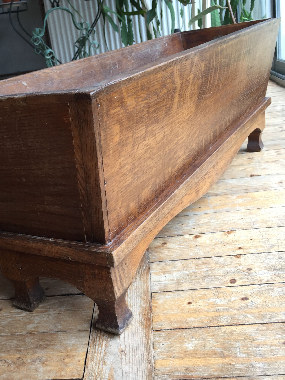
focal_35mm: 40
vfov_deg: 46.7
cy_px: 172
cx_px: 91
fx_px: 439
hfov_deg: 35.5
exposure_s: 1/33
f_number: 2.2
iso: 32
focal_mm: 4.15
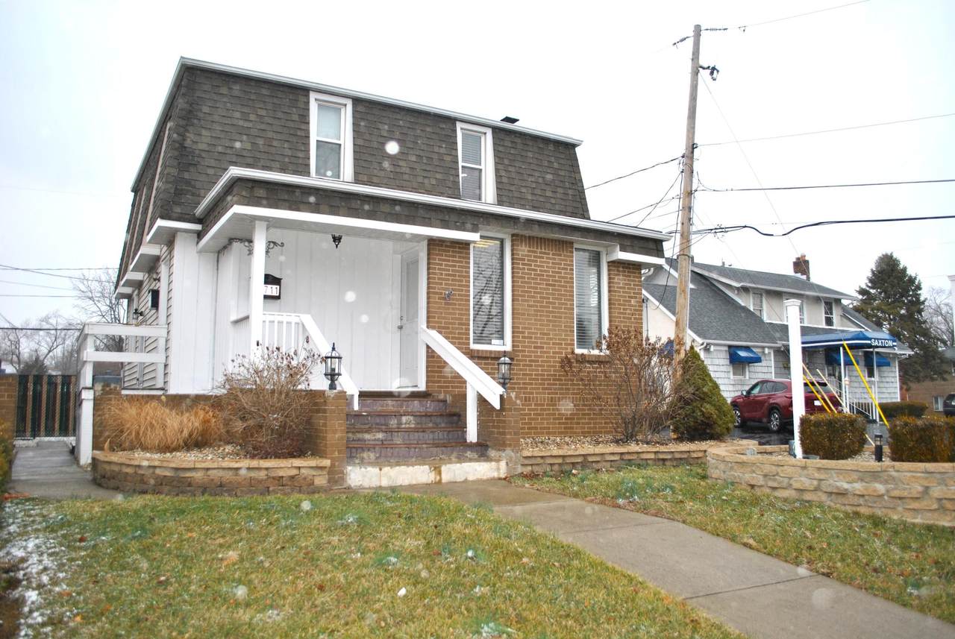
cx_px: 478
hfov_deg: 67.3
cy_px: 320
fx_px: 717
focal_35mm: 27
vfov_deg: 48.1
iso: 100
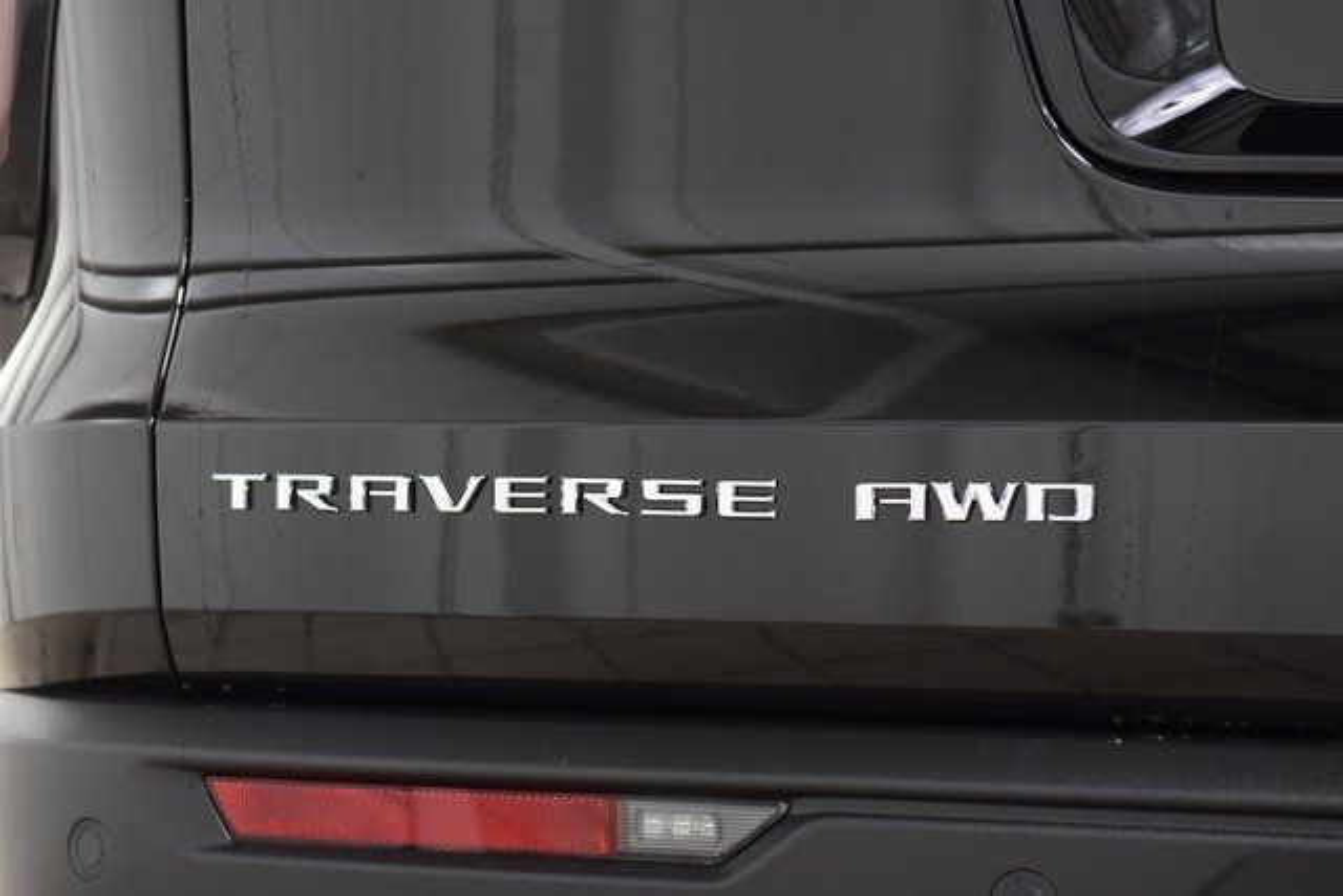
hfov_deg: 19.5
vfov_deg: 13.0
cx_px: 672
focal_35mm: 105
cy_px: 448
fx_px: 3918
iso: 1600
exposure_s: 1/30
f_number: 4
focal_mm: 70
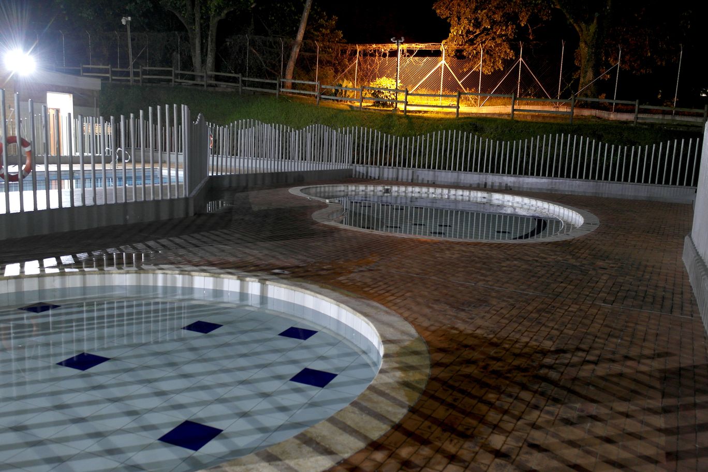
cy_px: 236
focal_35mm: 30
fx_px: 590
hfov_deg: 61.9
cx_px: 354
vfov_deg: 43.6
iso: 400
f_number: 3.5
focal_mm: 20
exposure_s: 1.3
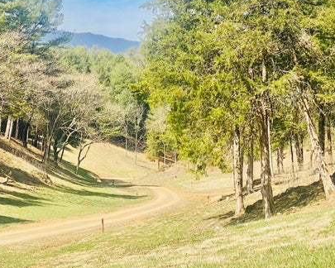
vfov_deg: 14.4
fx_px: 1061
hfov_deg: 17.9
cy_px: 94
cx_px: 133
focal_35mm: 107
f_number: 2
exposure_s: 1/1199
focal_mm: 6
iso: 20
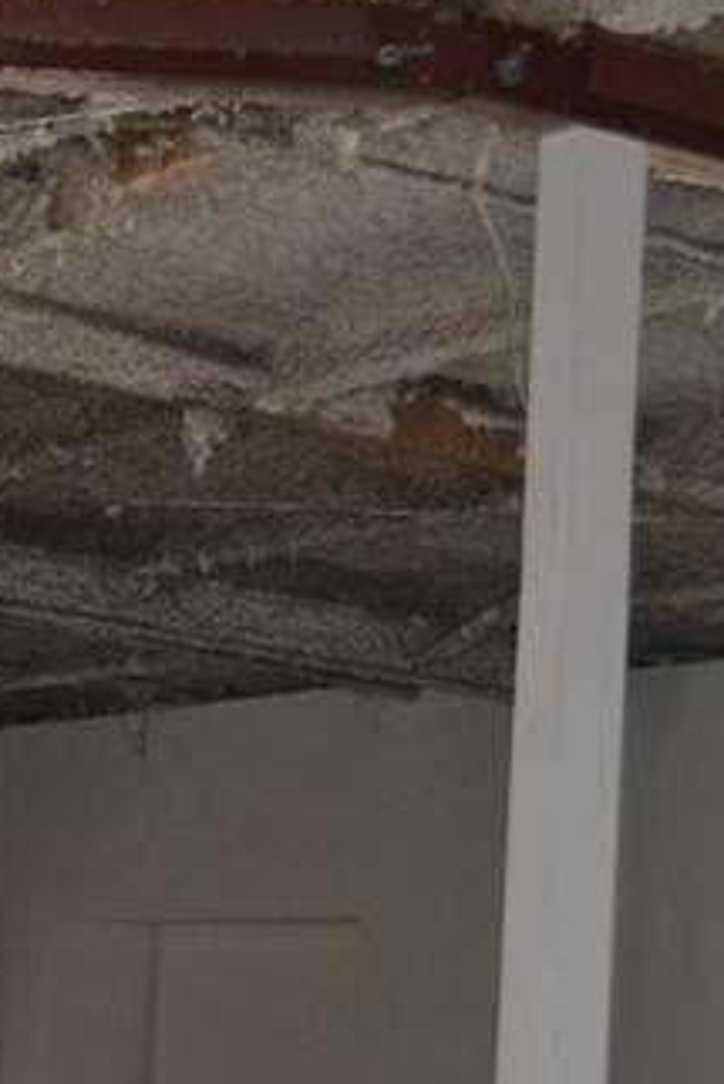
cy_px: 941
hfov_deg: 10.5
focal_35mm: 124
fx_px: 3736
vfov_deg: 16.3
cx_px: -482
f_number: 4.2
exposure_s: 1/60
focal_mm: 26
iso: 900
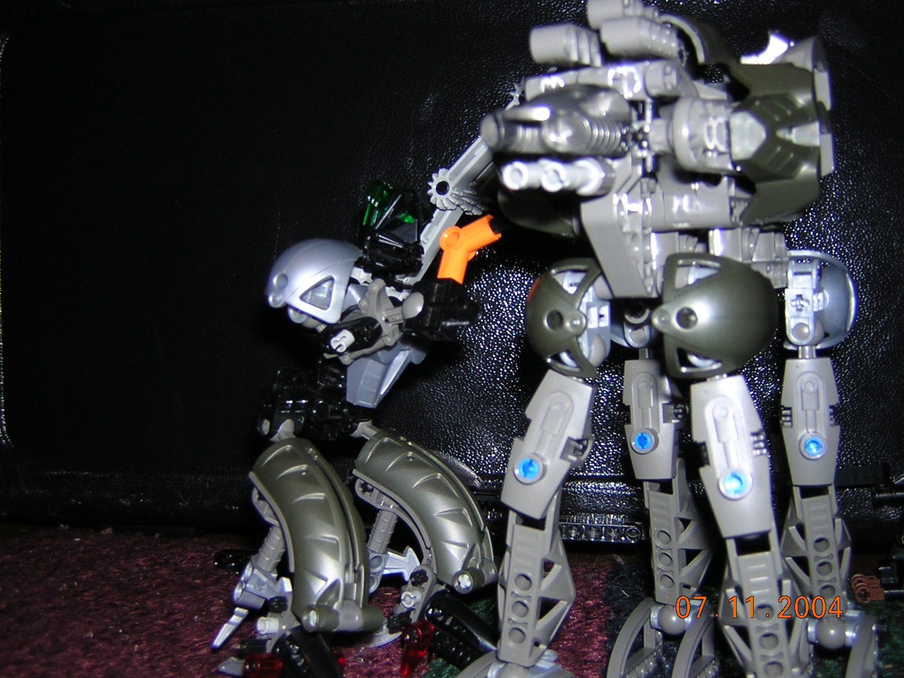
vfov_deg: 36.0
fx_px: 1045
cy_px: 339
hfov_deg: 46.8
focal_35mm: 40
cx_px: 452
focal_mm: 5.2
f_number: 2.7
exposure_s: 1/60.1
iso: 100
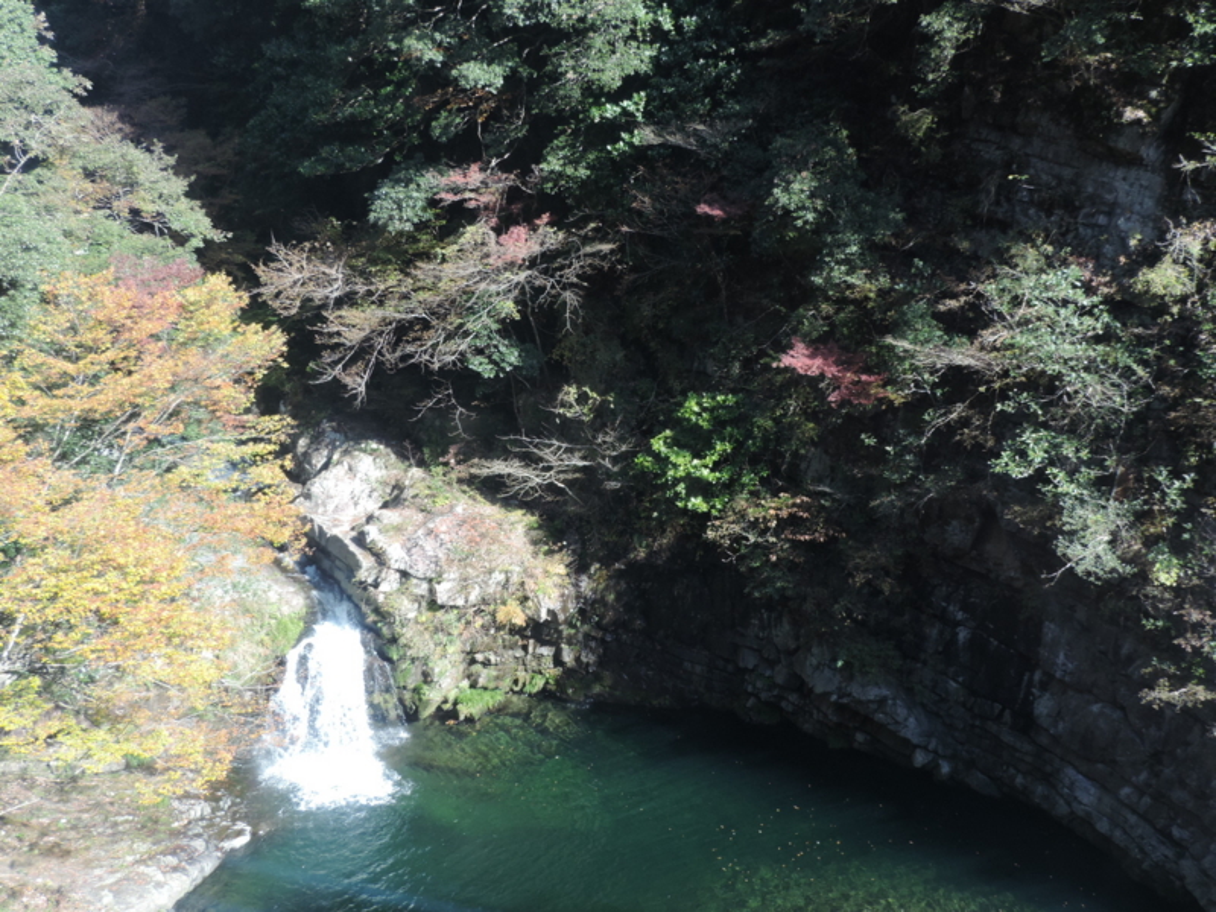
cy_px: 456
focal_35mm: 40
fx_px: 1405
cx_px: 608
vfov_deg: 36.0
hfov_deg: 46.8
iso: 80
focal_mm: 7.1
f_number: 3.3
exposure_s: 1/100
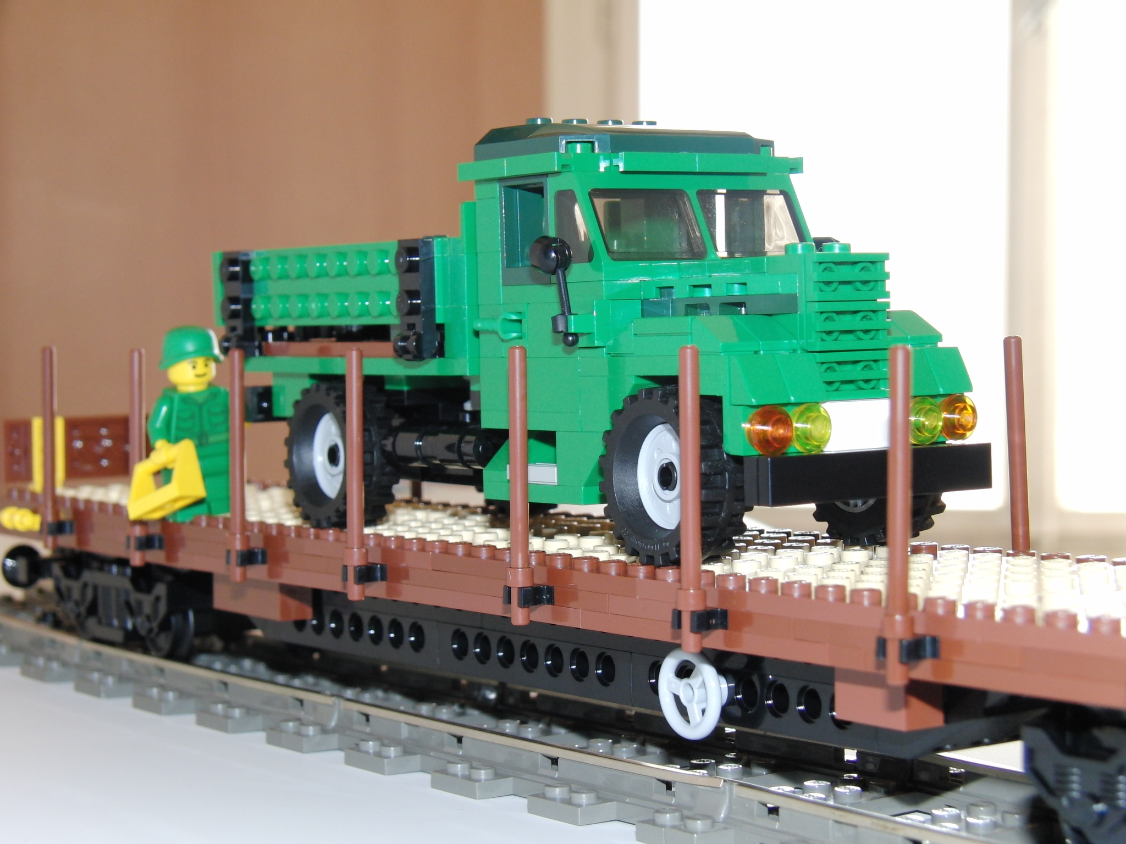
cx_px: 563
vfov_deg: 18.4
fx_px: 2602
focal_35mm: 80
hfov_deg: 24.4
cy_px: 422
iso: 200
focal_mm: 16.3
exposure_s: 1/80
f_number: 4.1
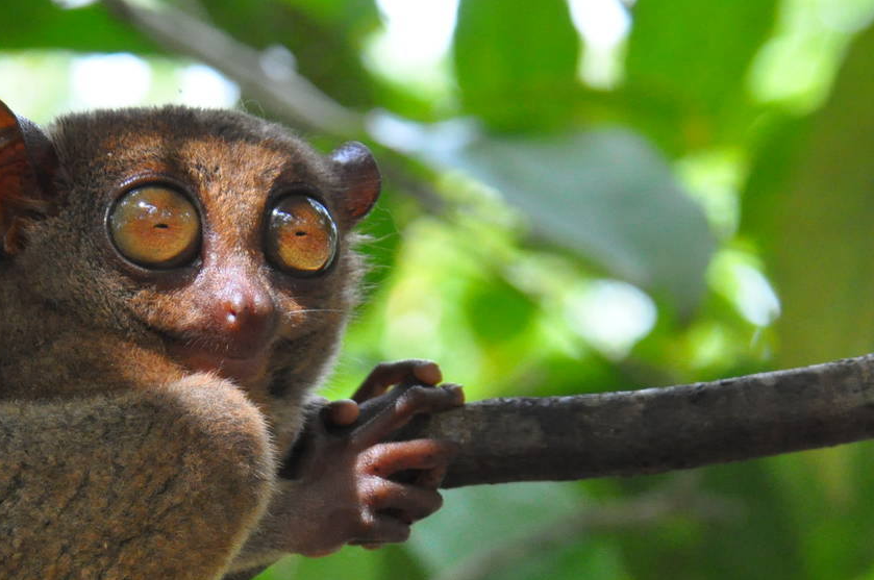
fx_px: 4994
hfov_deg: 10.0
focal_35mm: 206
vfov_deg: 6.6
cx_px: 207
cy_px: 452
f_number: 9
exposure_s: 1/200
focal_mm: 72
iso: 2000
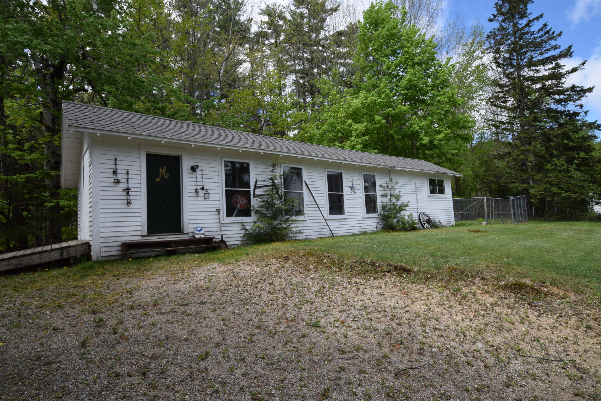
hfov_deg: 90.0
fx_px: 301
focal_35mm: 18
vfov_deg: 67.4
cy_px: 200
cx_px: 300
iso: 200
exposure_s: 1/250
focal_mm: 12
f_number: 8
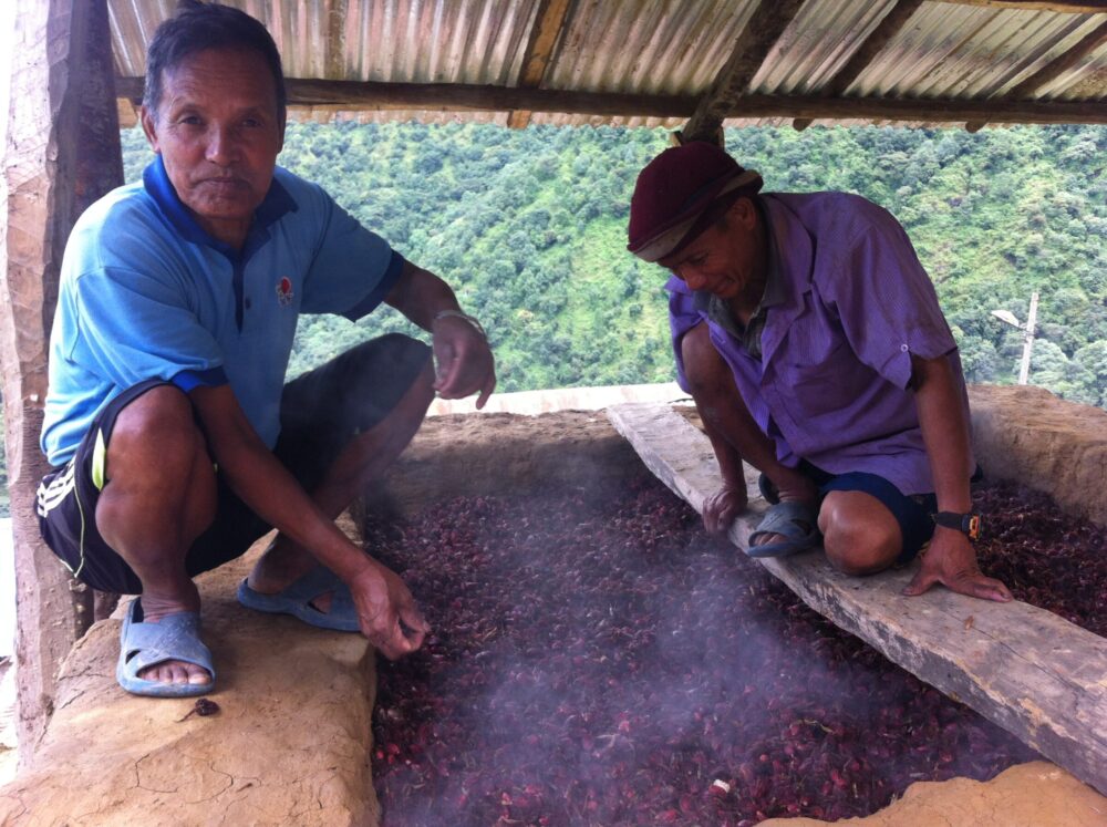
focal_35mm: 35
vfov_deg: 40.6
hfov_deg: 52.7
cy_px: 414
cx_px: 554
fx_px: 1118
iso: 80
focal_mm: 3.85
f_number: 2.8
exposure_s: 1/100
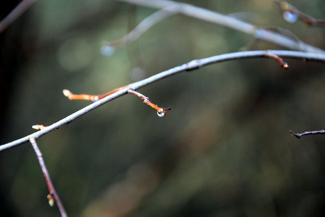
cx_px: 162
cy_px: 108
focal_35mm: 158
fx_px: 1422
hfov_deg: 13.0
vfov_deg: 8.7
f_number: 5.6
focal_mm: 105
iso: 3200
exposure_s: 1/125
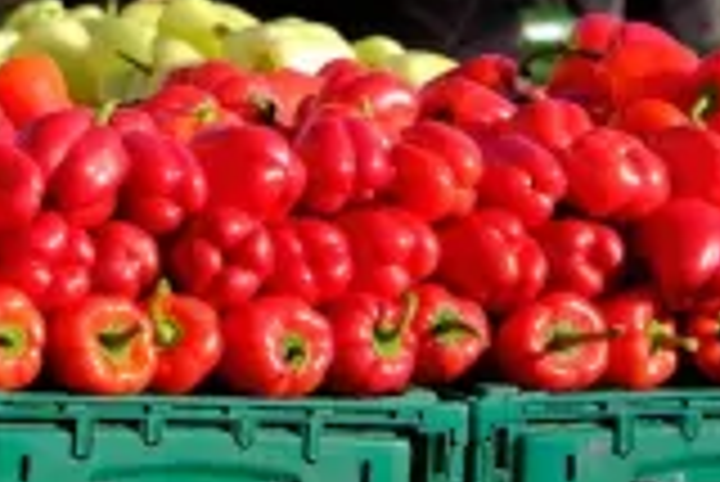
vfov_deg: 4.1
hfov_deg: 6.0
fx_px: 6746
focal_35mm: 337
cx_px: -364
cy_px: -349
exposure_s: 1/1600
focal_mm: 47
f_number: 2.8
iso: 200
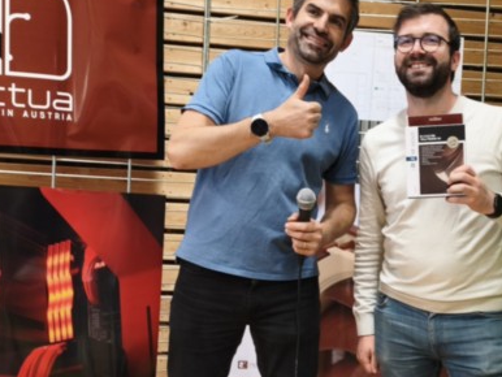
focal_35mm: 61
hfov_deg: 31.1
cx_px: 381
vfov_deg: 24.0
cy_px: 231
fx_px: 885
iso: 320
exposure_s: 1/50
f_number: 1.62
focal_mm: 6.45
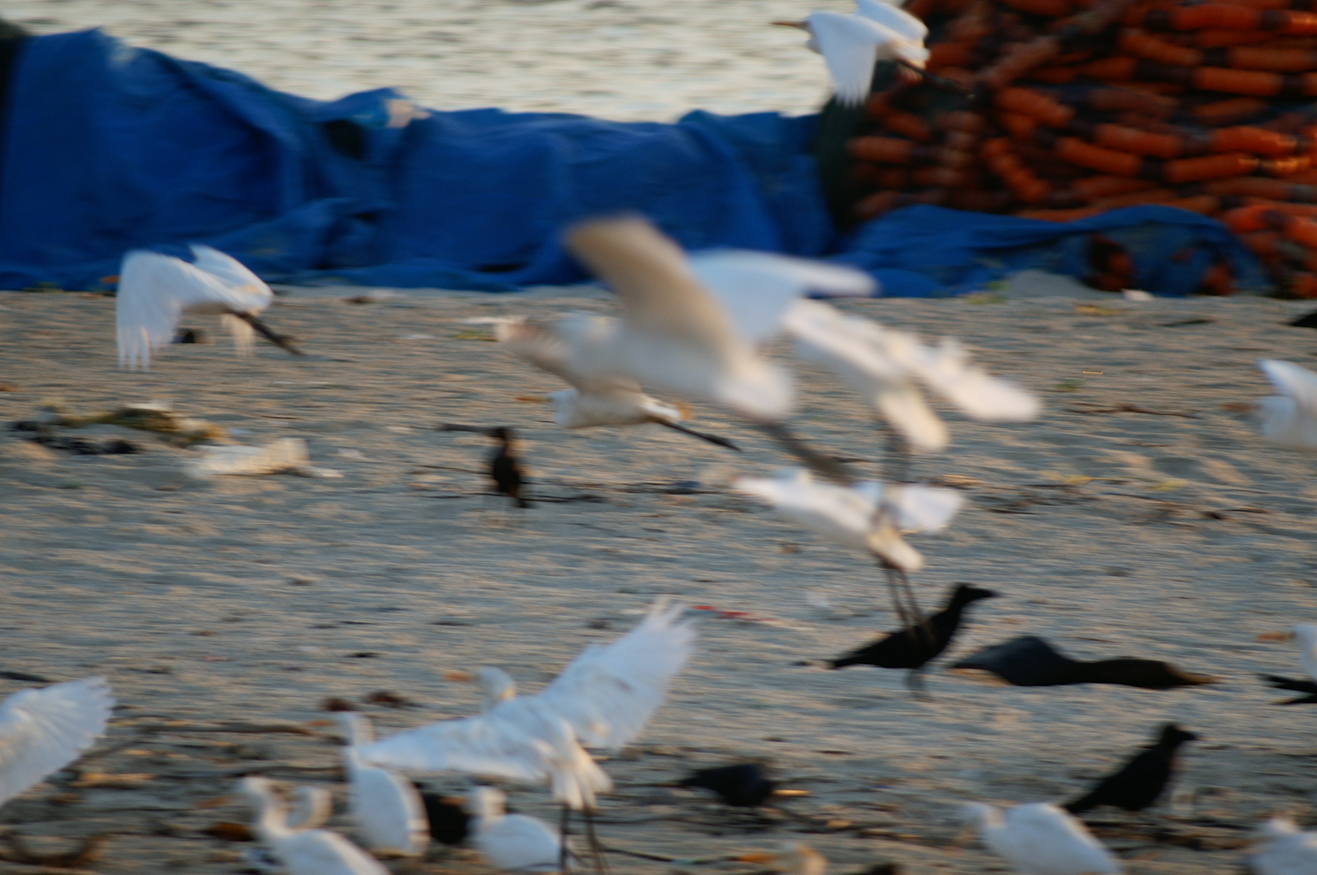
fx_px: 18310
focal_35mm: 501
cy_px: 433
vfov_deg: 2.7
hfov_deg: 4.1
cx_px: 659
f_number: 5.6
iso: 100
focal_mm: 300
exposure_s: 1/160
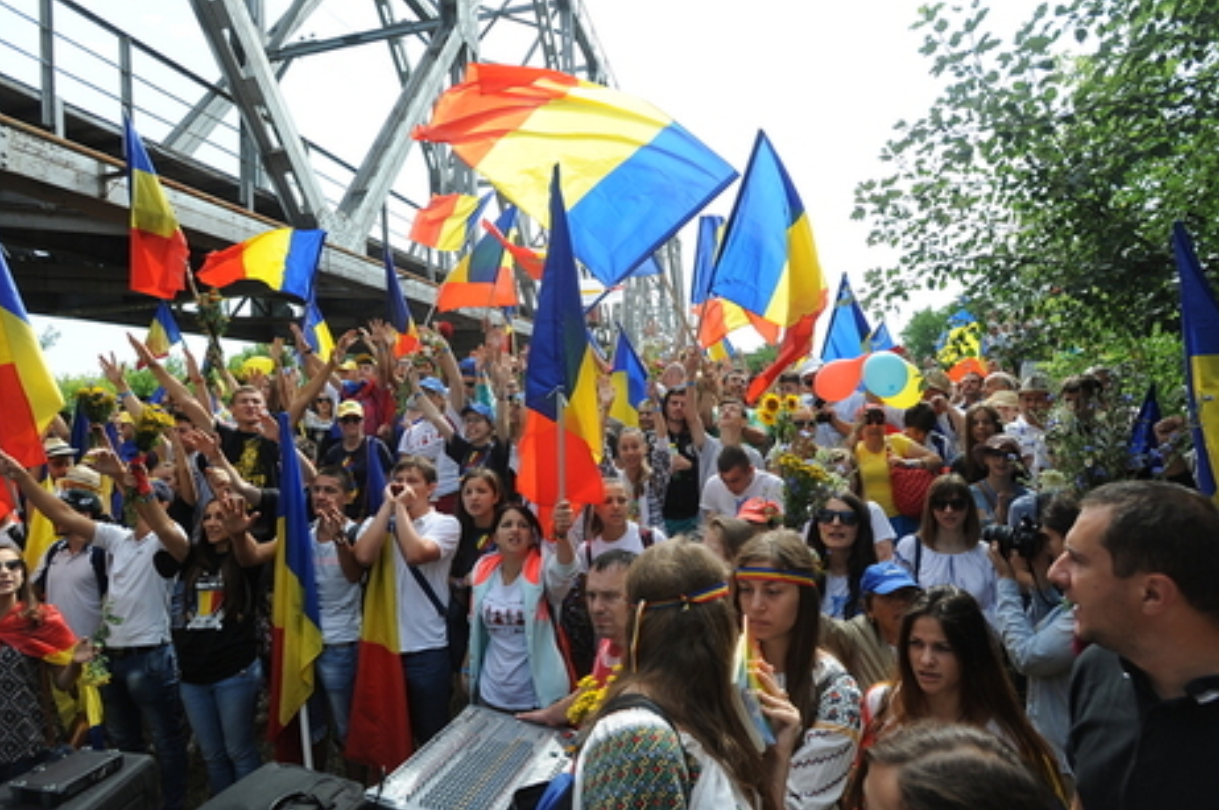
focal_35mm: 20
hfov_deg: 84.0
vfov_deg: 61.8
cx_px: 600
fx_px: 676
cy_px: 381
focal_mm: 17
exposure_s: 1/500
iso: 200
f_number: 5
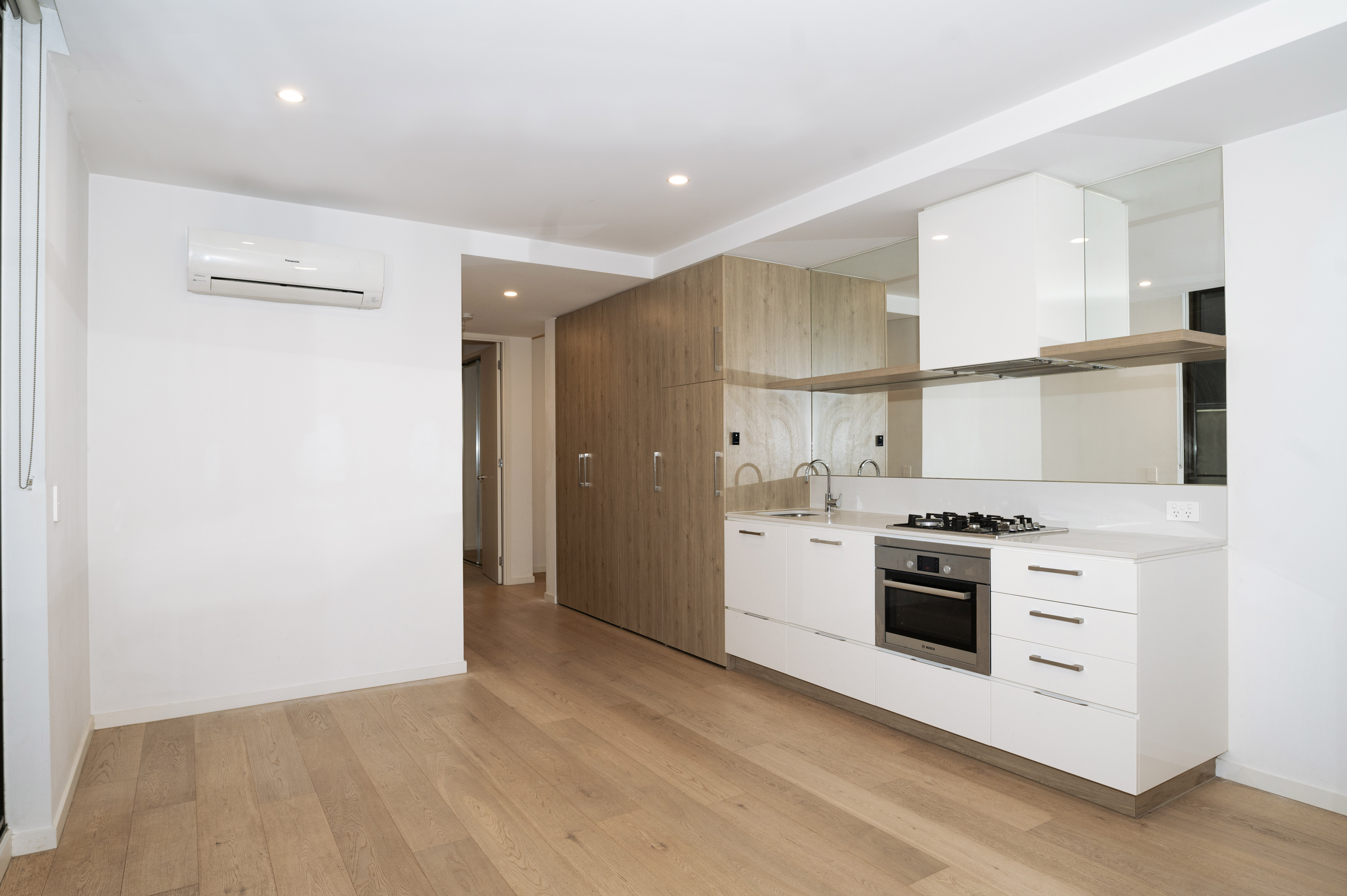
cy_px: 448
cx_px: 674
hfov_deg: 84.0
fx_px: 748
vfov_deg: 61.9
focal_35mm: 20
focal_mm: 20
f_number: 7.1
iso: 640
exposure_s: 1/160
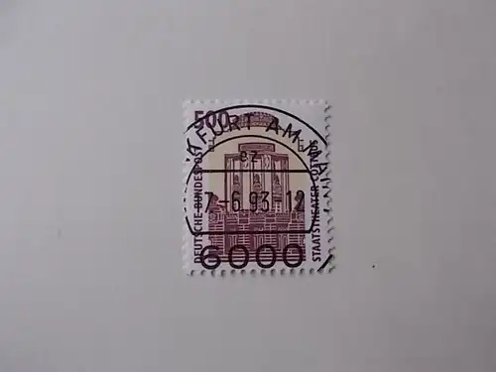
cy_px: 186
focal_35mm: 26
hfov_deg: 67.3
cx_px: 248
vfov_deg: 53.1
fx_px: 373
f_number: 3.2
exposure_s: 1/25
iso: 200
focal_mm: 4.6
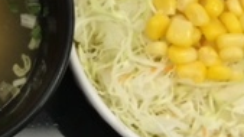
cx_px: -128
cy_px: -128
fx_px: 776
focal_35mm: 120
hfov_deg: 16.2
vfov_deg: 9.5
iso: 40
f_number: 2.2
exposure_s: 1/33
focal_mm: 4.15
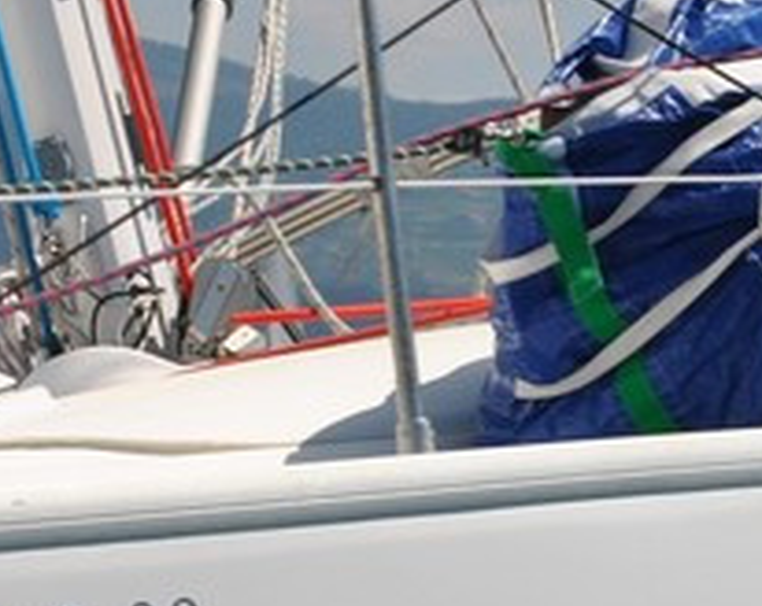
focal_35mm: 386
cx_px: 514
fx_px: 8696
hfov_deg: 5.0
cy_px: 541
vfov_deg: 4.0
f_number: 9
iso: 100
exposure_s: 1/320
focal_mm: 55
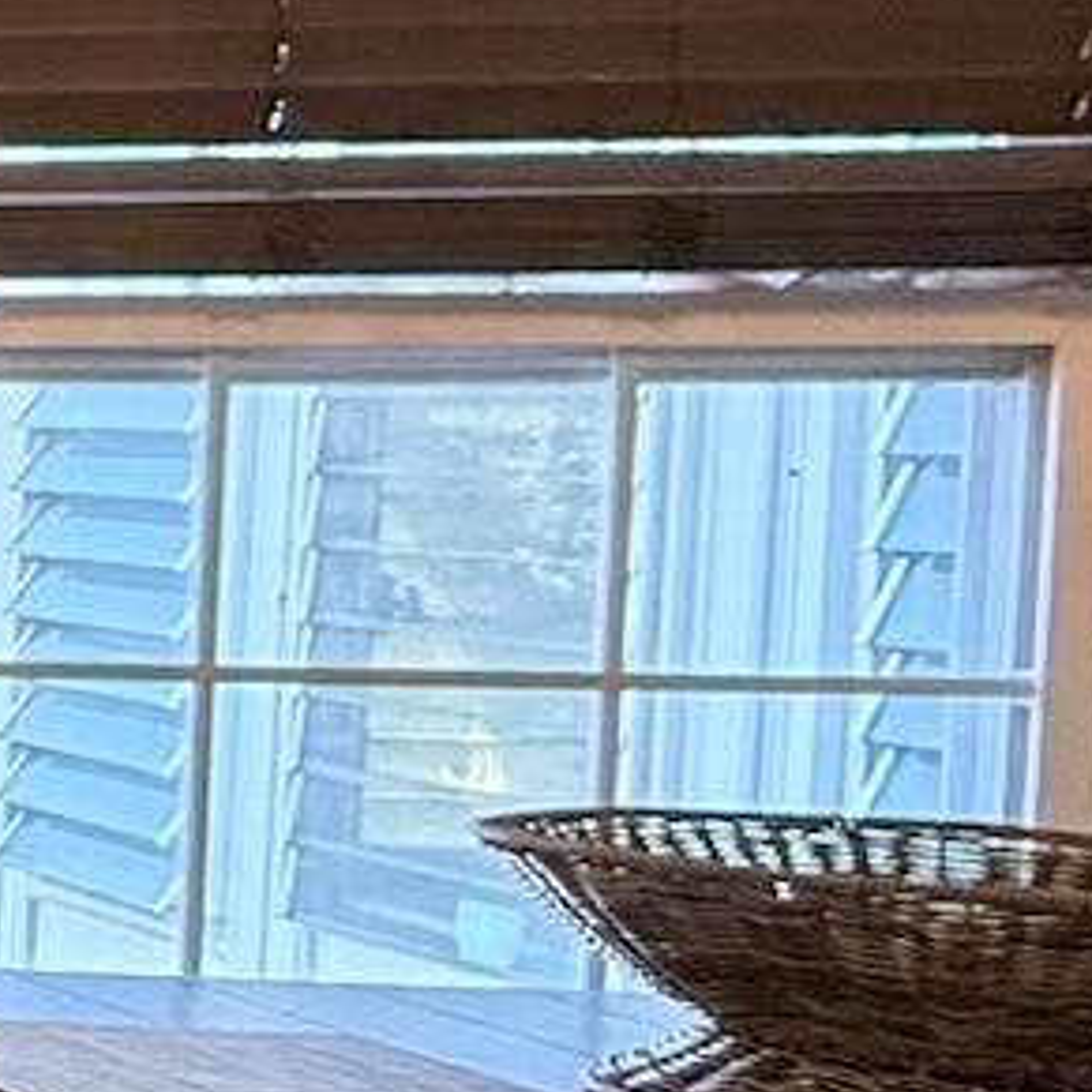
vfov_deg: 19.9
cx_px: -2368
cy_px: 570
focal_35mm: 87
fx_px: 3105
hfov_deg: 10.8
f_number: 2.2
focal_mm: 2.22
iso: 400
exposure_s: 1/120
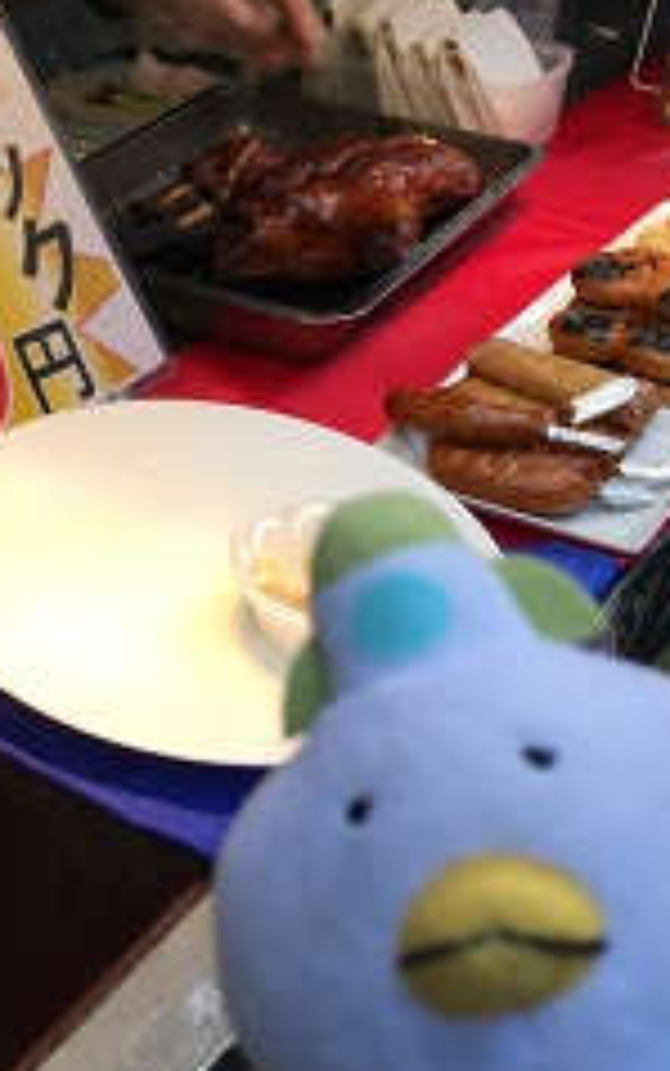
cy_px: 522
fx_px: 1809
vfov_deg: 33.0
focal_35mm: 62
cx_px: 103
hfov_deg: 20.7
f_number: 2.2
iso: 32
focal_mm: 4.15
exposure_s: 1/120
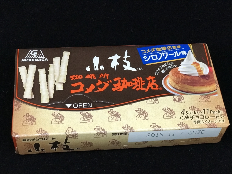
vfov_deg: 25.7
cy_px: 87
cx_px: 116
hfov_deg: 33.8
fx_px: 382
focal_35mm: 57
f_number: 2.8
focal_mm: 6.6
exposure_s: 1/50
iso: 500
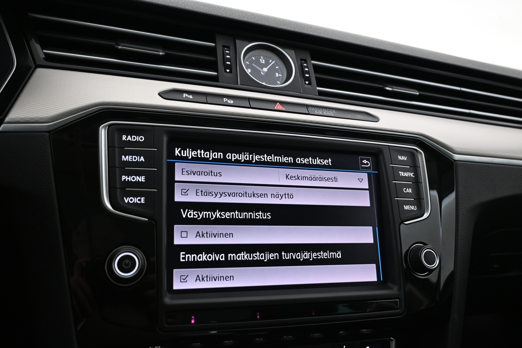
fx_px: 424
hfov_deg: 63.2
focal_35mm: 29
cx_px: 261
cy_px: 174
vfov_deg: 44.6
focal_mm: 19.5
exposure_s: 1/30
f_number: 3.8
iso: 1250
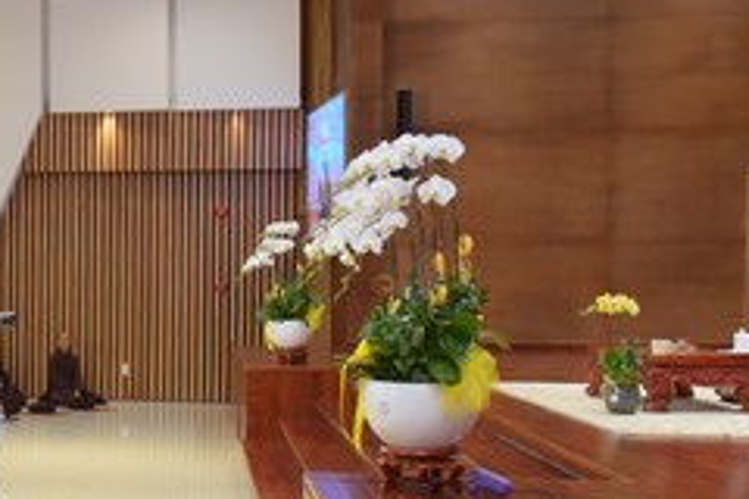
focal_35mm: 65
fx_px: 1352
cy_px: 288
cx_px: -144
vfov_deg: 20.9
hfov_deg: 27.4
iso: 1000
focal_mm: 24
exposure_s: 1/100
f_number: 5.6
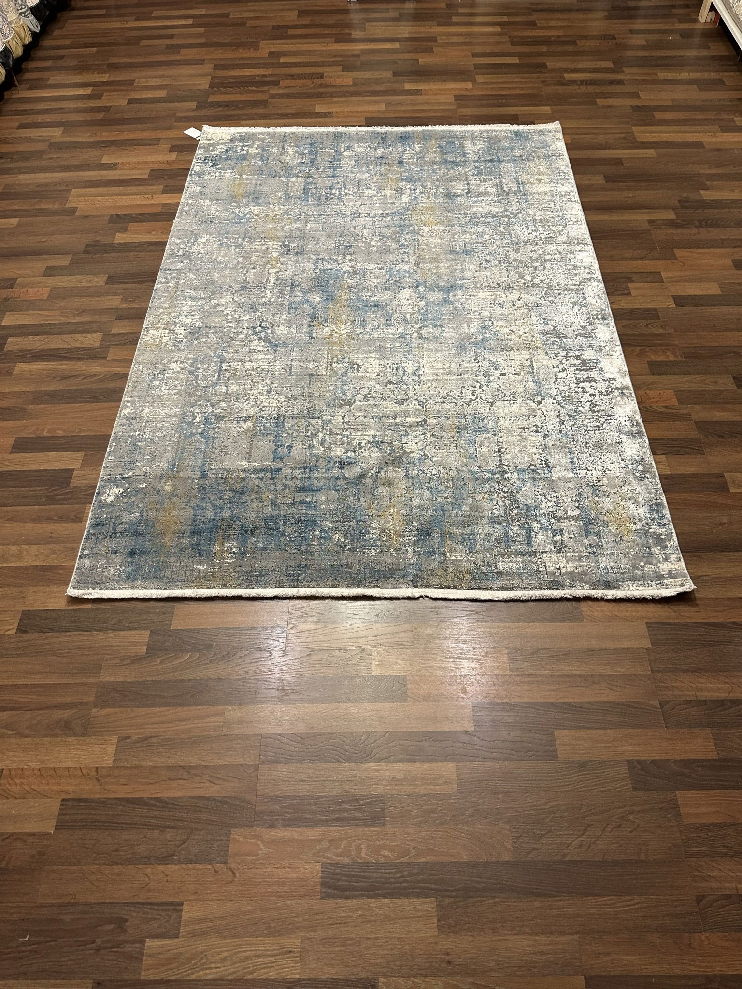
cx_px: 371
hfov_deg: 56.8
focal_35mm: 24
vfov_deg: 71.6
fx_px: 686
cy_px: 494
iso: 200
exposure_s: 1/50
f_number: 1.78
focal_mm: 6.86
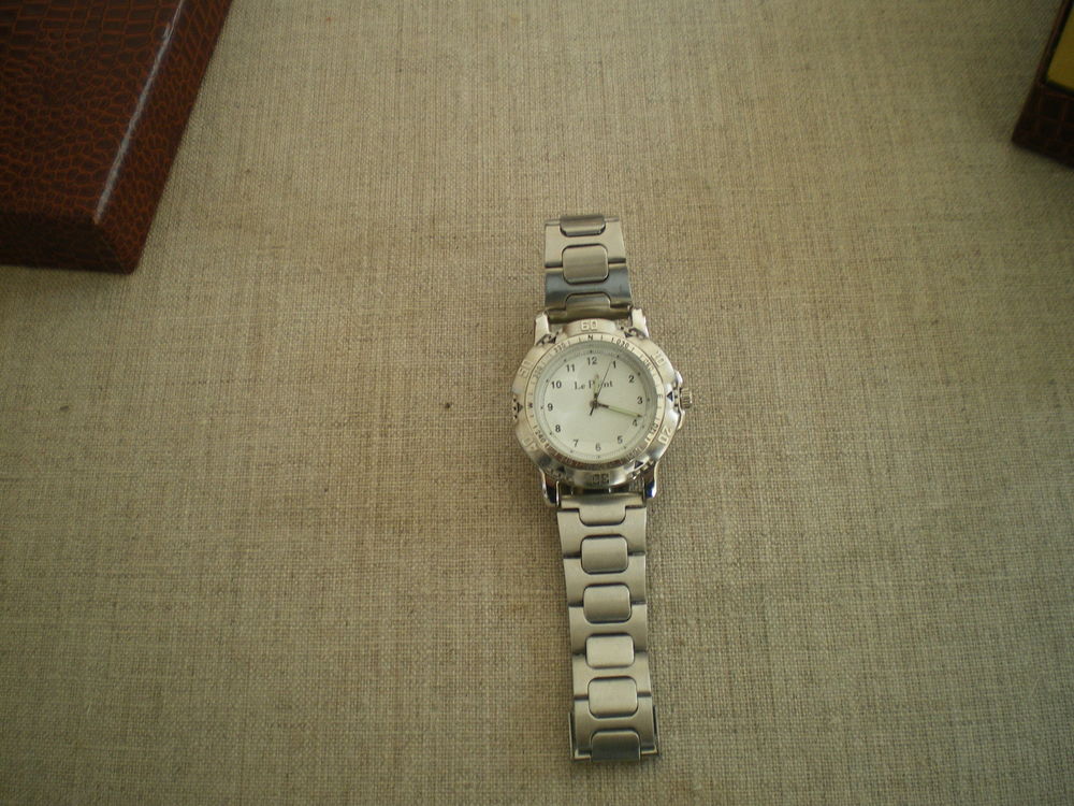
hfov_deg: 51.4
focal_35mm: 36
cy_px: 403
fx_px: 1117
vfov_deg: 39.7
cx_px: 537
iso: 160
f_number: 3.1
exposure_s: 1/50
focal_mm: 6.3
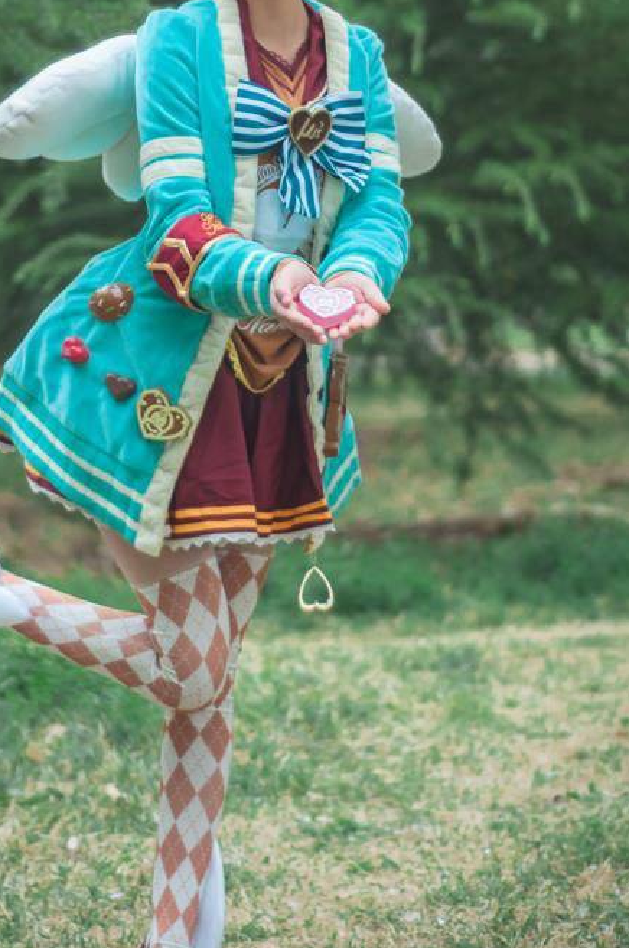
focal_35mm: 137
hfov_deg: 10.0
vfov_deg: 14.9
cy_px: 235
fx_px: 3602
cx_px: 220
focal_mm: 50
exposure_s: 1/320
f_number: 1.8
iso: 100
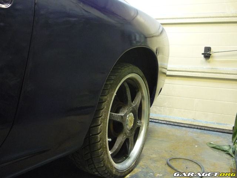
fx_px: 226
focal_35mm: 33
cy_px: 89
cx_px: 118
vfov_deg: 42.9
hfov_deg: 55.4
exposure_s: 1/10
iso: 400
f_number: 2.8
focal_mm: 5.5
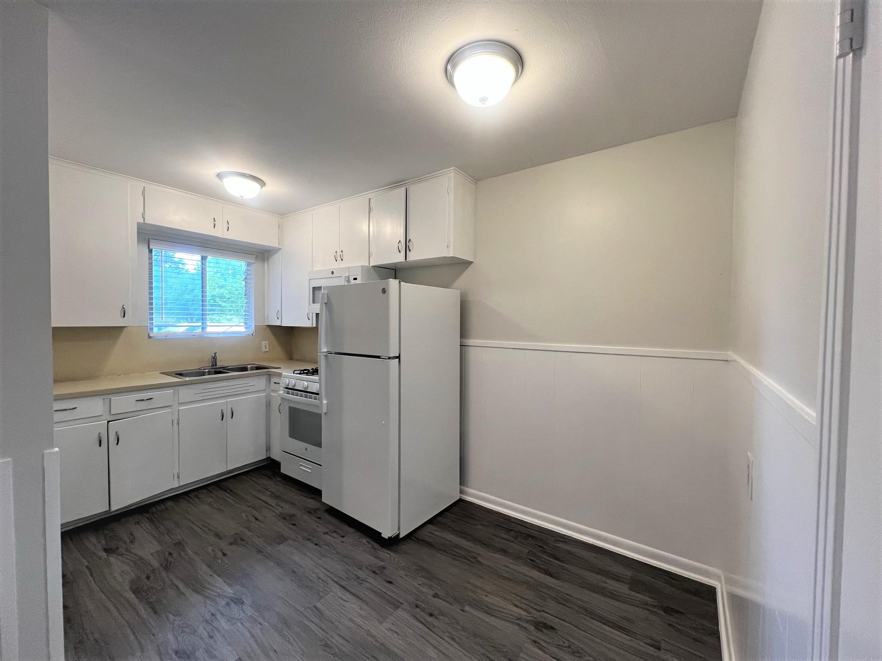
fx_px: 331
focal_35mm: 13
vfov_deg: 89.9
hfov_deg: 106.2
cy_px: 330
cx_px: 441
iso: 125
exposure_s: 1/120
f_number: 1.8
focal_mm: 1.57
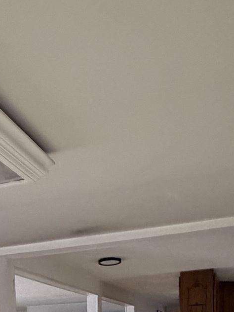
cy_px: 424
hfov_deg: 28.3
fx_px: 460
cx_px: 72
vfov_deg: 29.0
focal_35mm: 51
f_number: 2.2
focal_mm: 2.22
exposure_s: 1/60
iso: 800
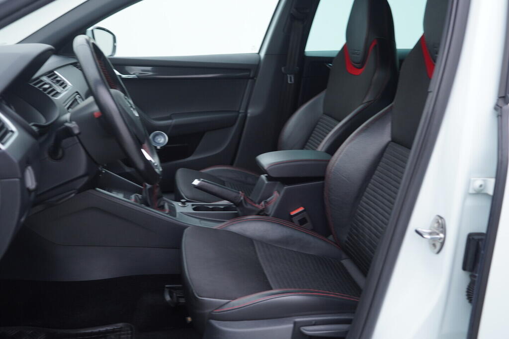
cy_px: 170
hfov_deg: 53.1
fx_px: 509
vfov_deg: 36.9
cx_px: 254
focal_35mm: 36
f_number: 3.2
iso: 125
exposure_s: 1/50
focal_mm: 24
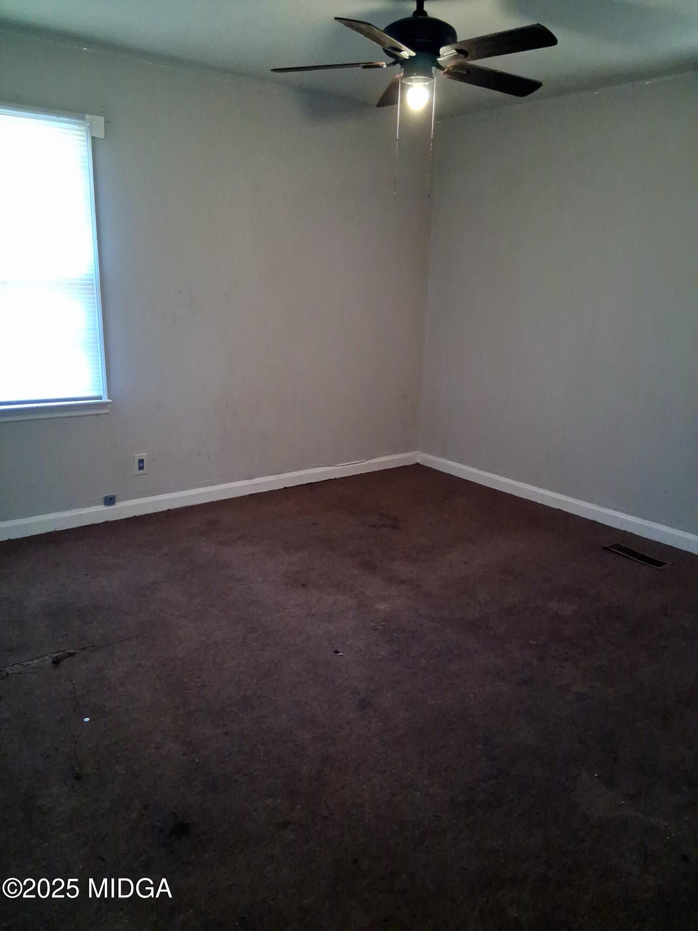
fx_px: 699
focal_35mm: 26
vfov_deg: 67.3
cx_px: 349
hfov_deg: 53.1
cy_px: 466
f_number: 1.8
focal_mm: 3.98
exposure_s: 1/60
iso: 500
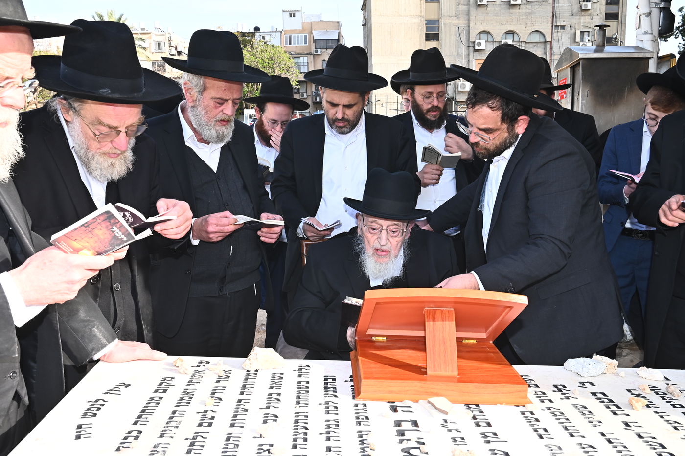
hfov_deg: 55.8
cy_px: 228
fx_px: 647
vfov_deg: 38.8
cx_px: 342
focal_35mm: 34
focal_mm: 34
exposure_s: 1/200
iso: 800
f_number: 14
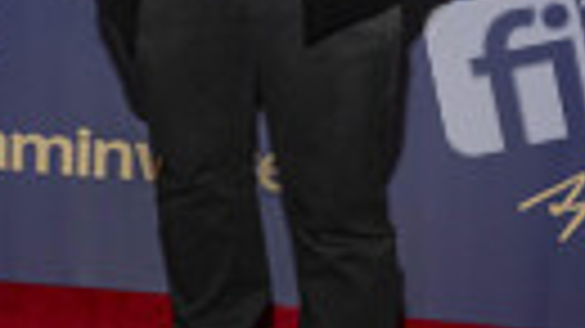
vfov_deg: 14.5
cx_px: 248
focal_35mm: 77
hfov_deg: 27.5
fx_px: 1194
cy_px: -175
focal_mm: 24
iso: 800
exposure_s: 1/200
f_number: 5
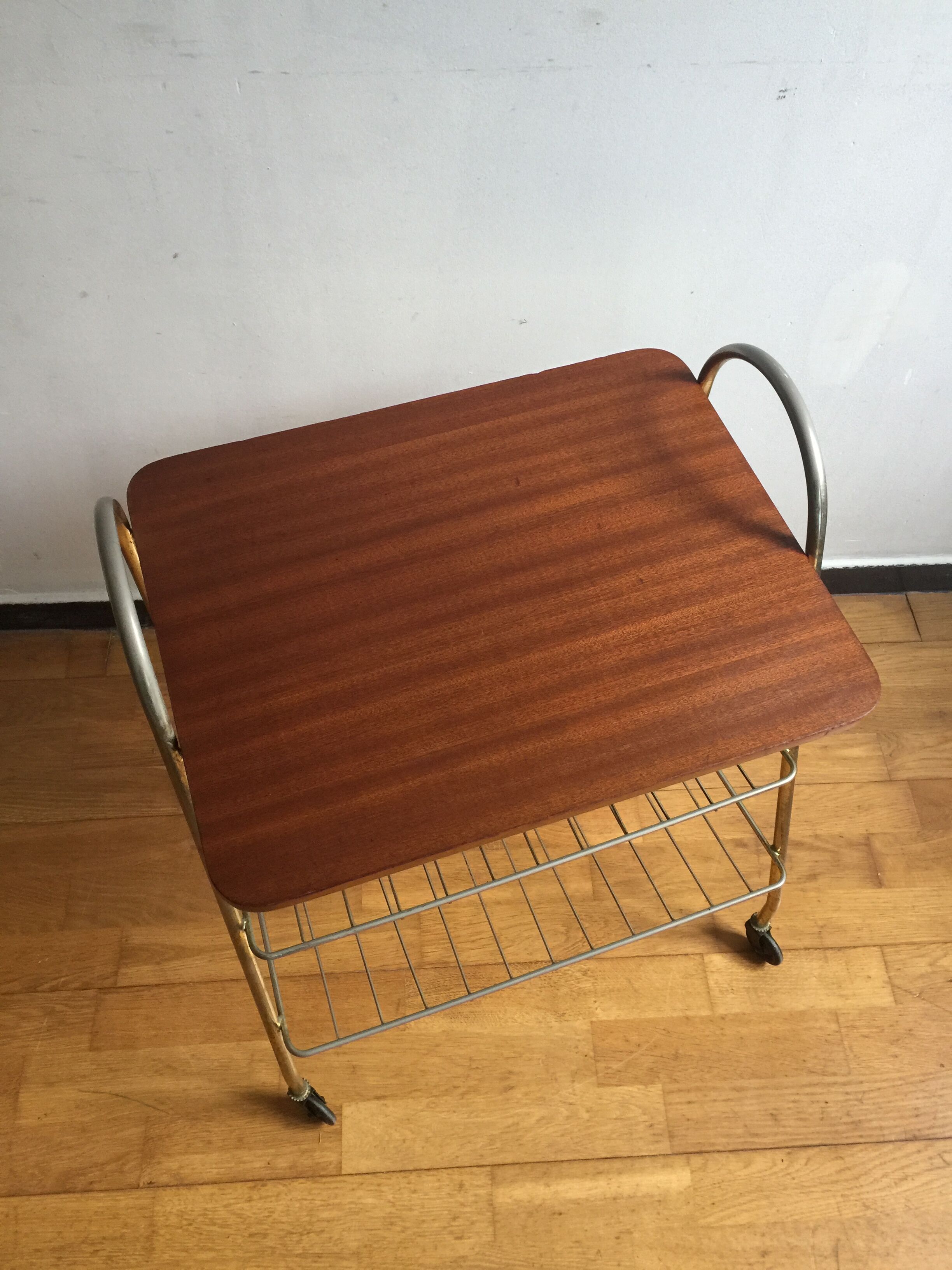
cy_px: 635
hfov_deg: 48.2
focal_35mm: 29
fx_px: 1063
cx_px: 476
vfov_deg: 61.7
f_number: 2.2
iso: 80
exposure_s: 1/17
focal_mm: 4.15
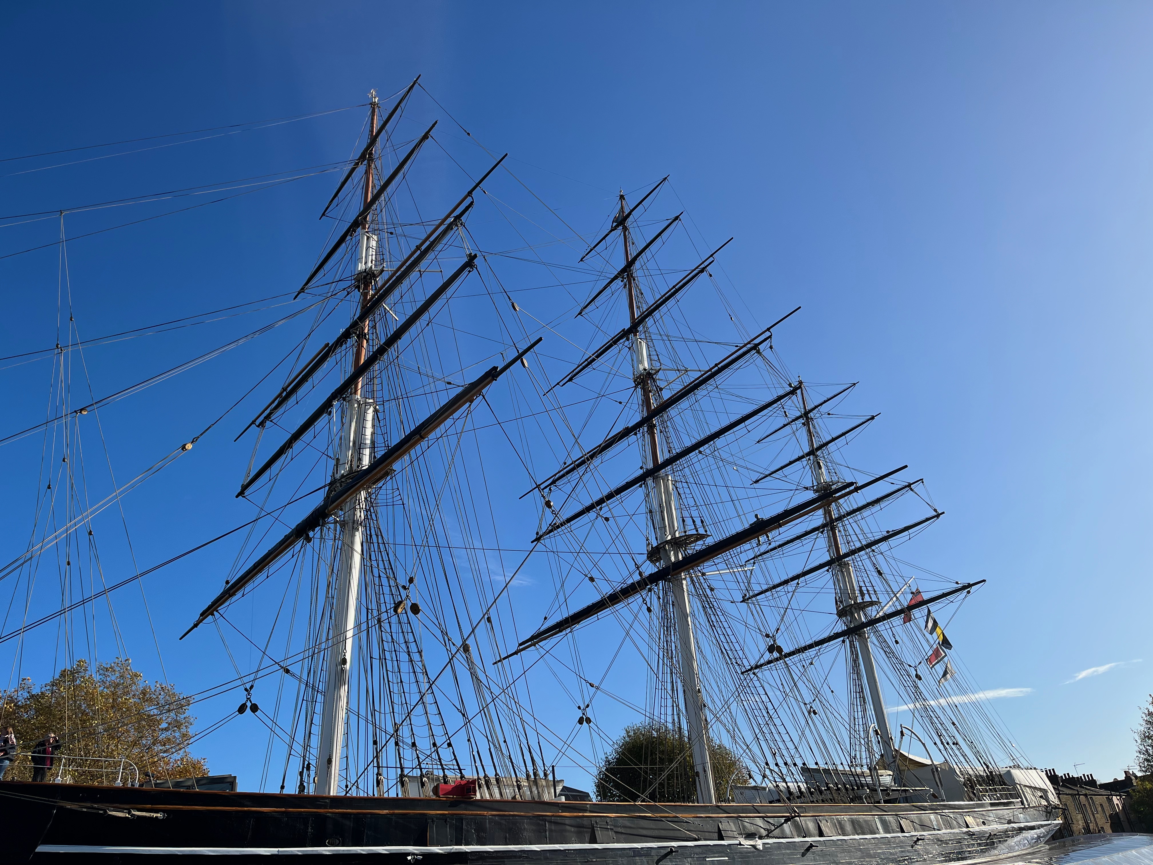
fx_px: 866
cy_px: 432
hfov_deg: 67.3
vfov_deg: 53.1
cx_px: 576
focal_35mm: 26
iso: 50
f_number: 1.6
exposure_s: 1/3623
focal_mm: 5.1
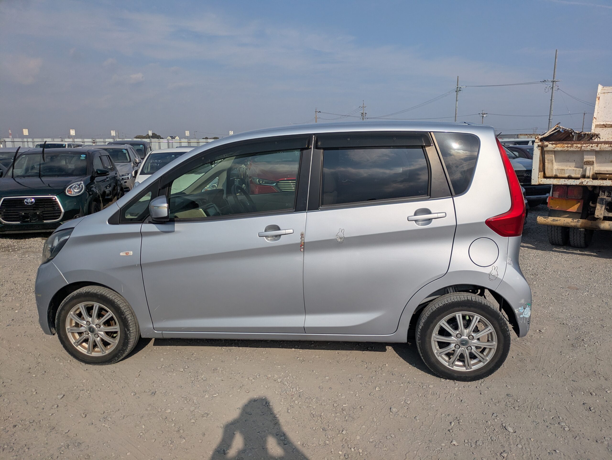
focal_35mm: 25
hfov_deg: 69.4
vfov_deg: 54.9
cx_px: 306
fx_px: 442
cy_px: 230
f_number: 1.89
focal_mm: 5.43
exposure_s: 1/8850
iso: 46
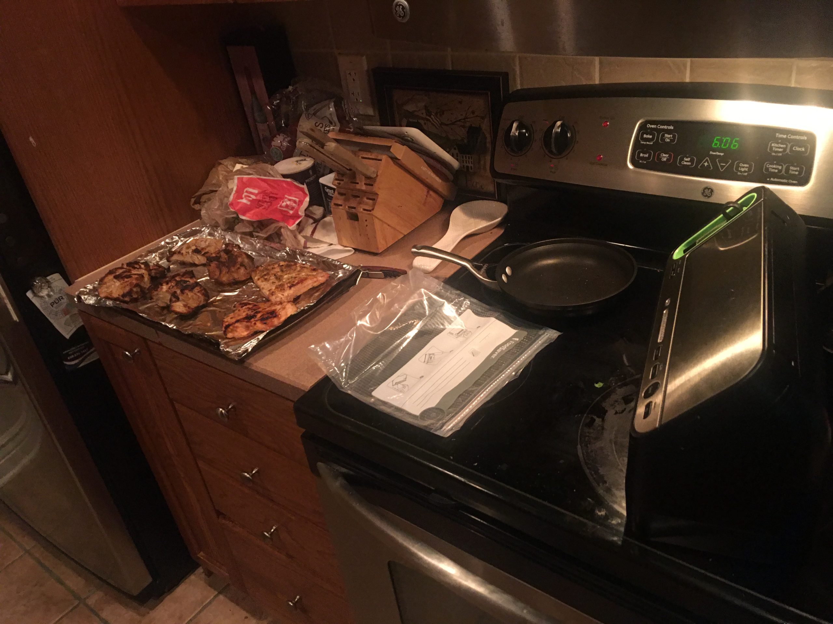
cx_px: 416
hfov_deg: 61.7
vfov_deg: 48.2
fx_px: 698
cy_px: 312
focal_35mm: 29
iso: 50
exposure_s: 1/4
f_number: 2.2
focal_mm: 4.15
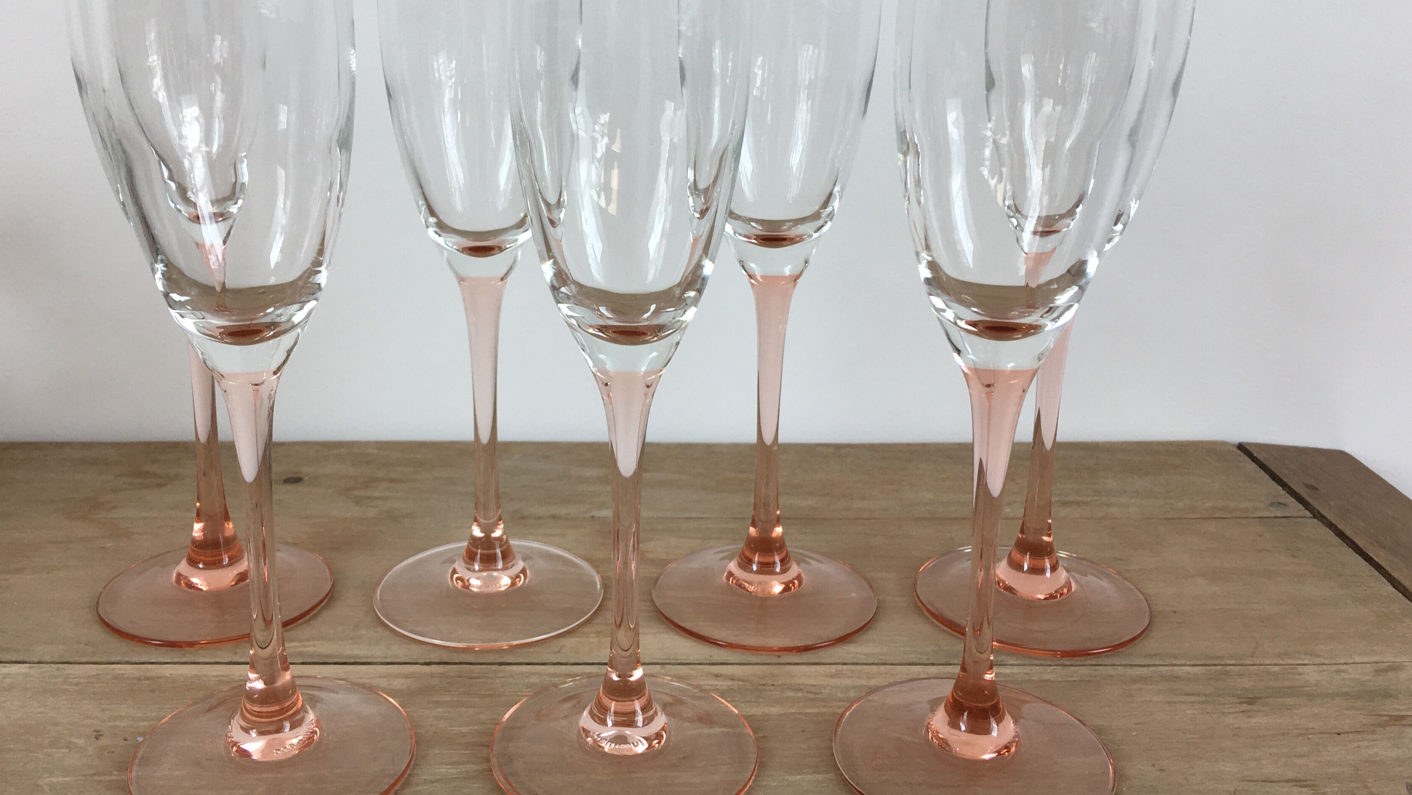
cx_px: 636
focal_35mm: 38
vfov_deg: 31.1
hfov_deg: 52.7
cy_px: 299
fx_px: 1423
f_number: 2.2
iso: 25
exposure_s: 1/100
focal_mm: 4.15
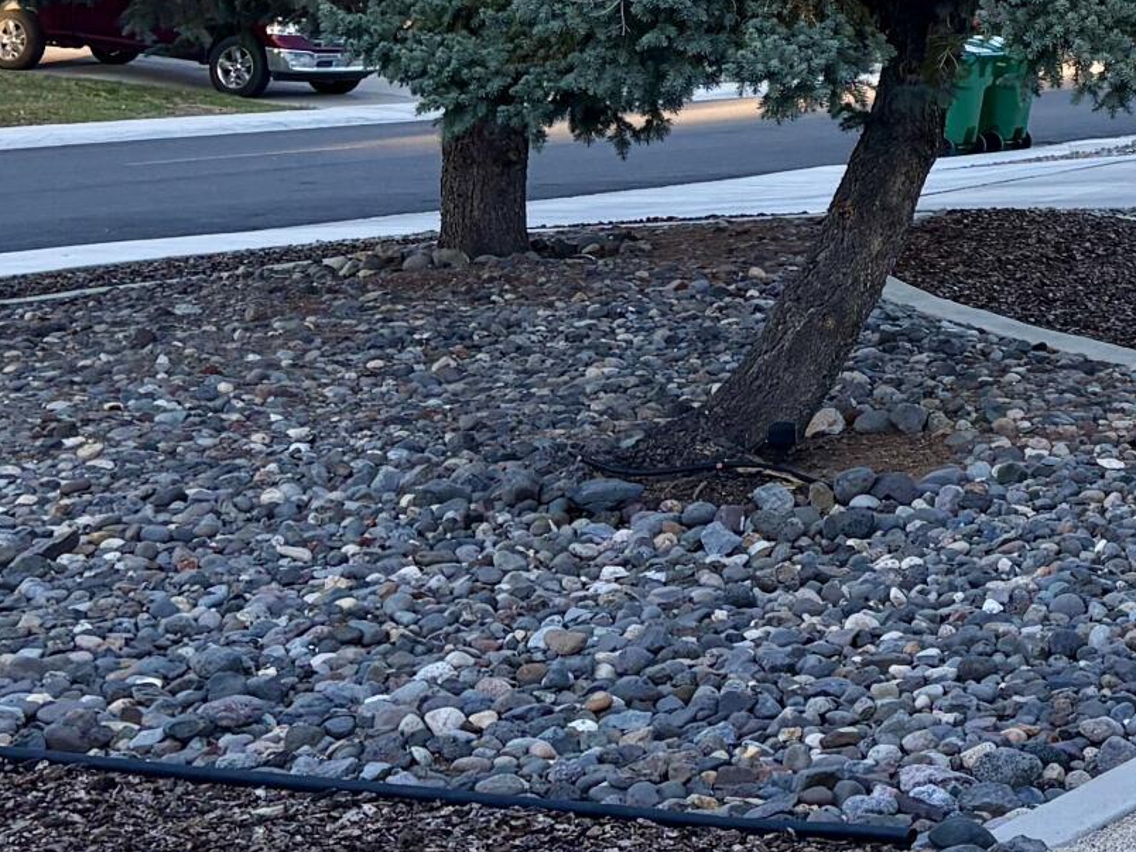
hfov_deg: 18.7
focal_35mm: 97
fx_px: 3183
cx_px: 1502
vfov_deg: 14.6
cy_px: -229
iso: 50
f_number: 1.6
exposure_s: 1/694
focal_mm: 5.96
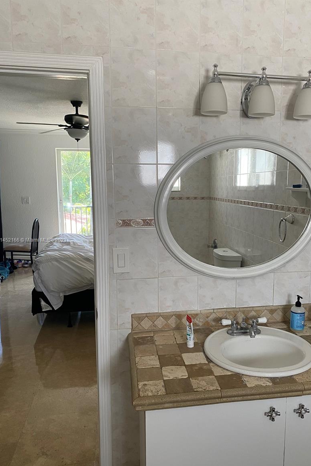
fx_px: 363
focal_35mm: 28
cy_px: 240
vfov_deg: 65.5
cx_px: 174
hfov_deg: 46.3
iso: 125
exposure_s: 1/92
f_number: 1.8
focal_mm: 4.25
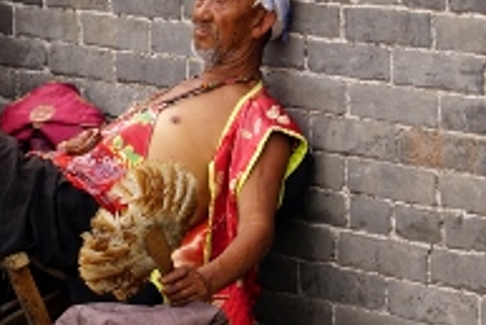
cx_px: 101
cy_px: 127
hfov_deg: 6.3
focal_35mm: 327
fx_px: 4418
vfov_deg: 4.2
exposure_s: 1/200
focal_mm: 105
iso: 200
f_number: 5.6
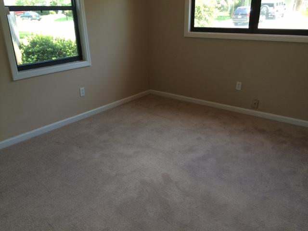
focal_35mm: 29
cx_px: 154
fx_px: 258
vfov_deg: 48.2
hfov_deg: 61.7
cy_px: 116
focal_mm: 4.15
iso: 32
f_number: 2.2
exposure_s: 1/30
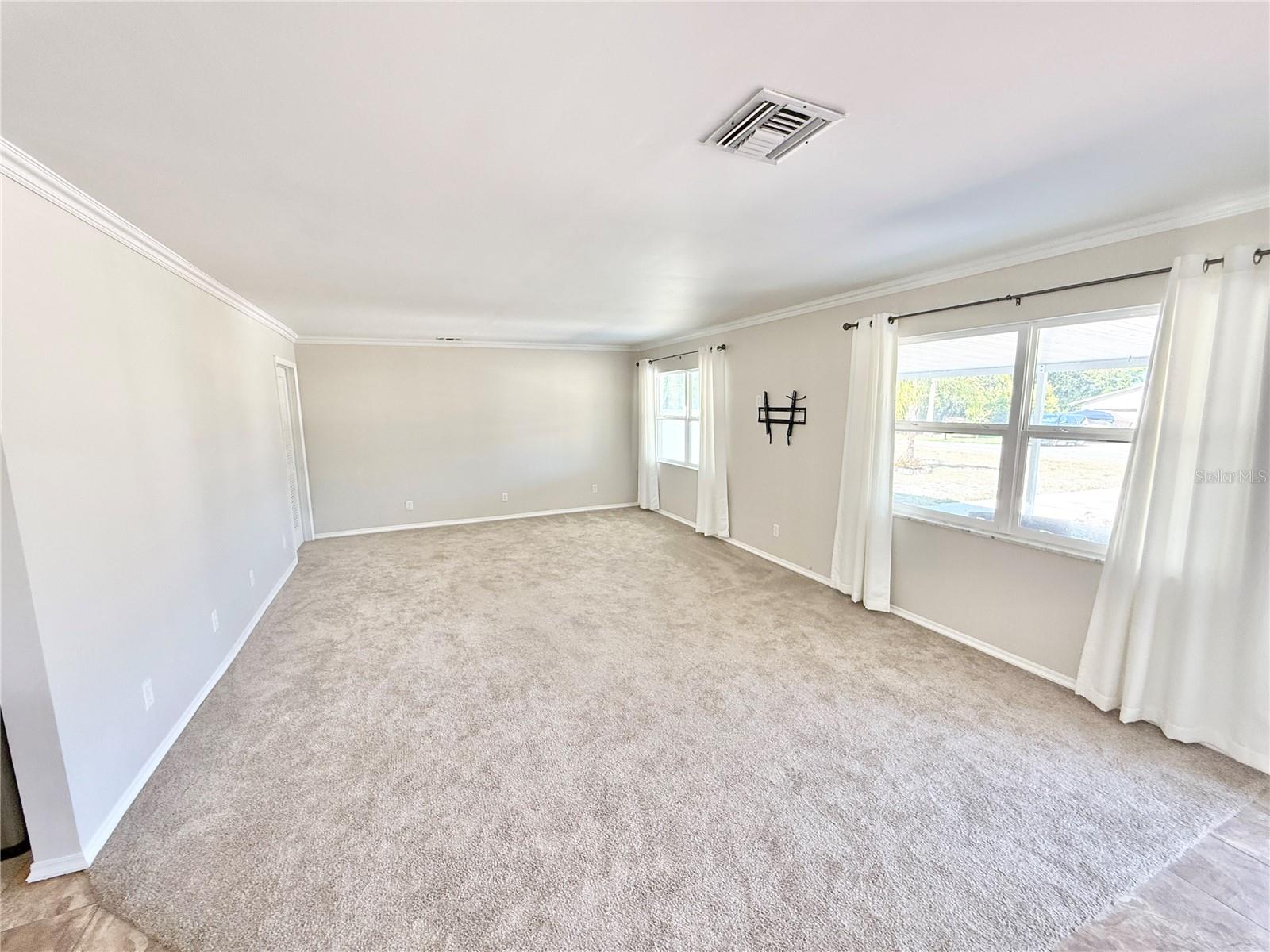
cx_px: 635
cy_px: 476
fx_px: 514
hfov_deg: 102.1
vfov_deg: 85.7
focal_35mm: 14
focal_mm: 2.22
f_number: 2.2
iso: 160
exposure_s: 1/99
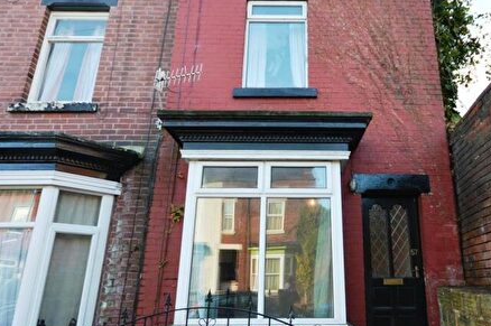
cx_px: 295
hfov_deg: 73.0
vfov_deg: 53.0
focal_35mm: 24
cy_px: 170
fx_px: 327
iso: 280
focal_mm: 10
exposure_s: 1/125
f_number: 5.6
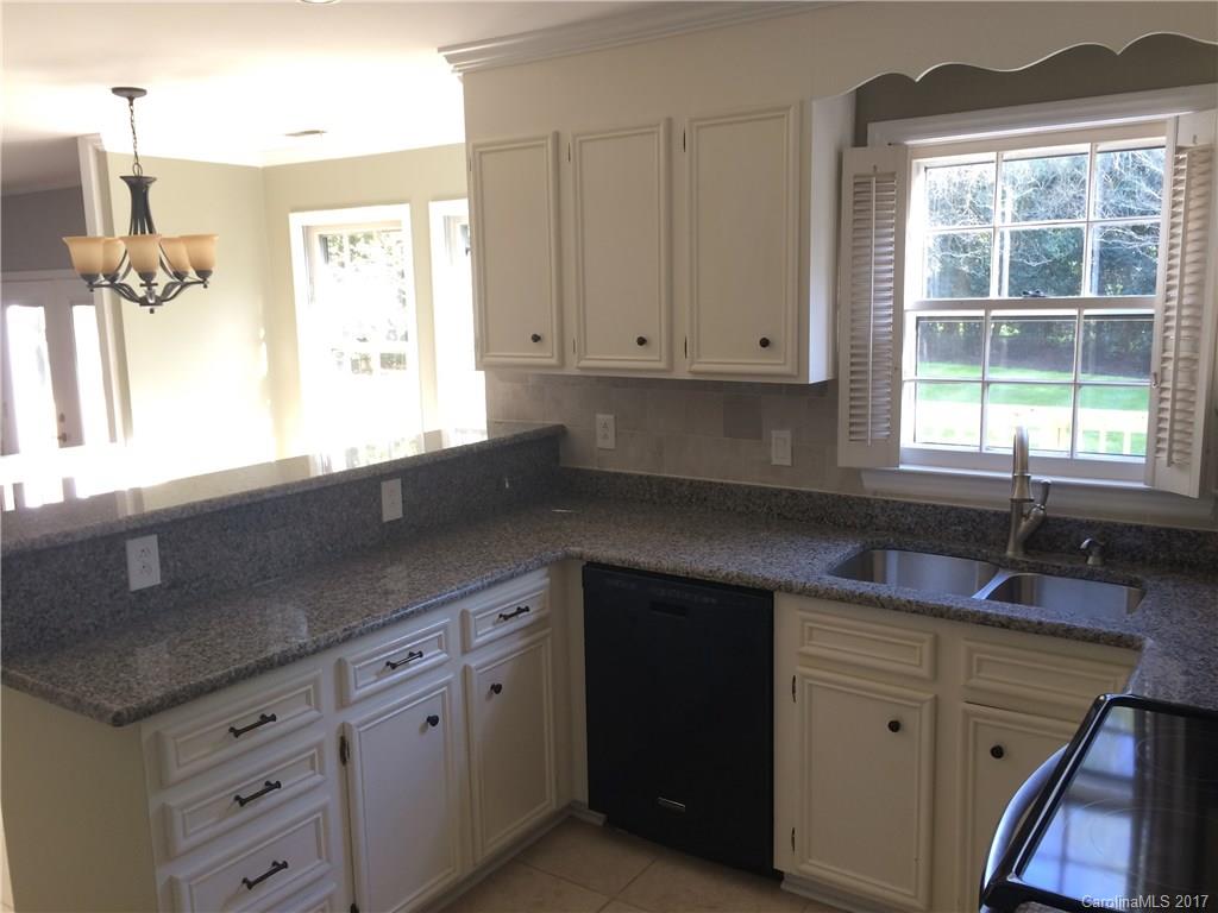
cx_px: 609
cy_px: 456
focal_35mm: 29
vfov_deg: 48.2
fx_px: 1020
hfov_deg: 61.7
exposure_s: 1/30
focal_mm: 4.15
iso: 64
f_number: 2.2
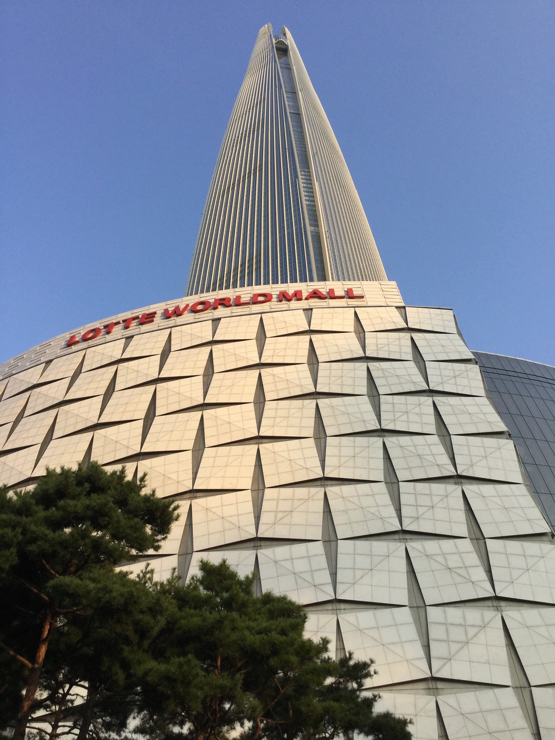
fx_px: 663
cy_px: 370
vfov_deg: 58.4
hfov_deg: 45.4
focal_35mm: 31
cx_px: 278
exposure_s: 1/727
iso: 25
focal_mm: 3.3
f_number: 2.4
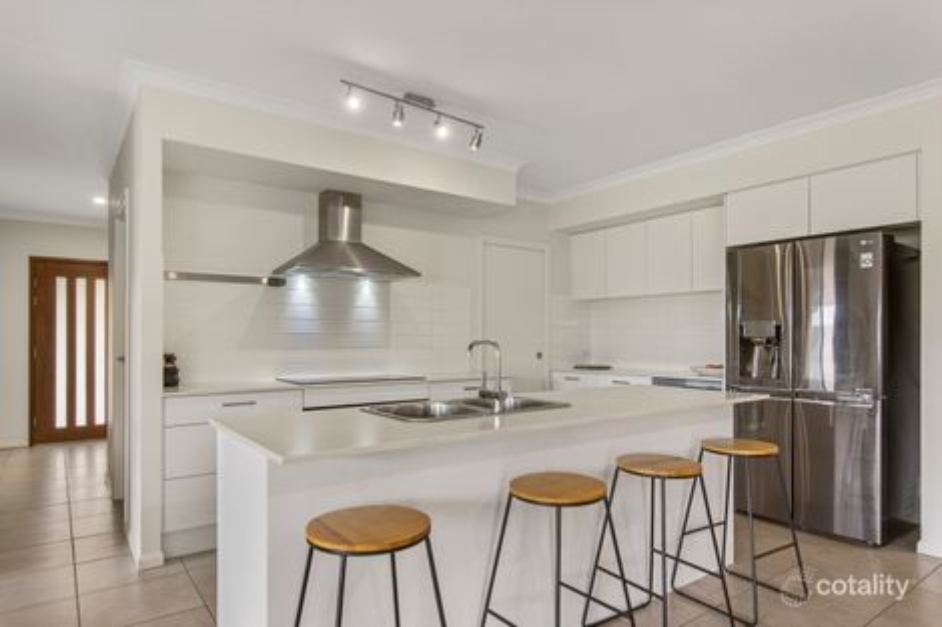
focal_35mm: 20
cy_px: 314
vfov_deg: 61.9
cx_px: 471
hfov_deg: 84.0
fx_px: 523
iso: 320
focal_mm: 20
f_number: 10
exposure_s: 1/5
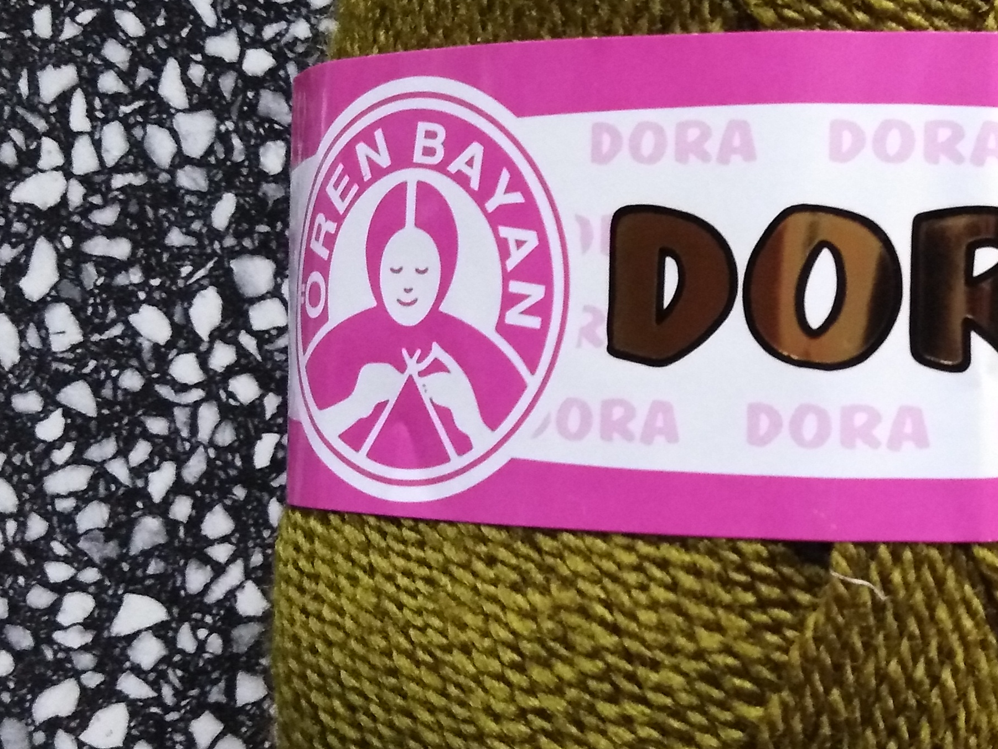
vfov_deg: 24.3
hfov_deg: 30.8
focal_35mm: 60
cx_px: 888
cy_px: 278
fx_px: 1730
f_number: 2.2
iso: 769
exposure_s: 1/14.3
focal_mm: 3.46
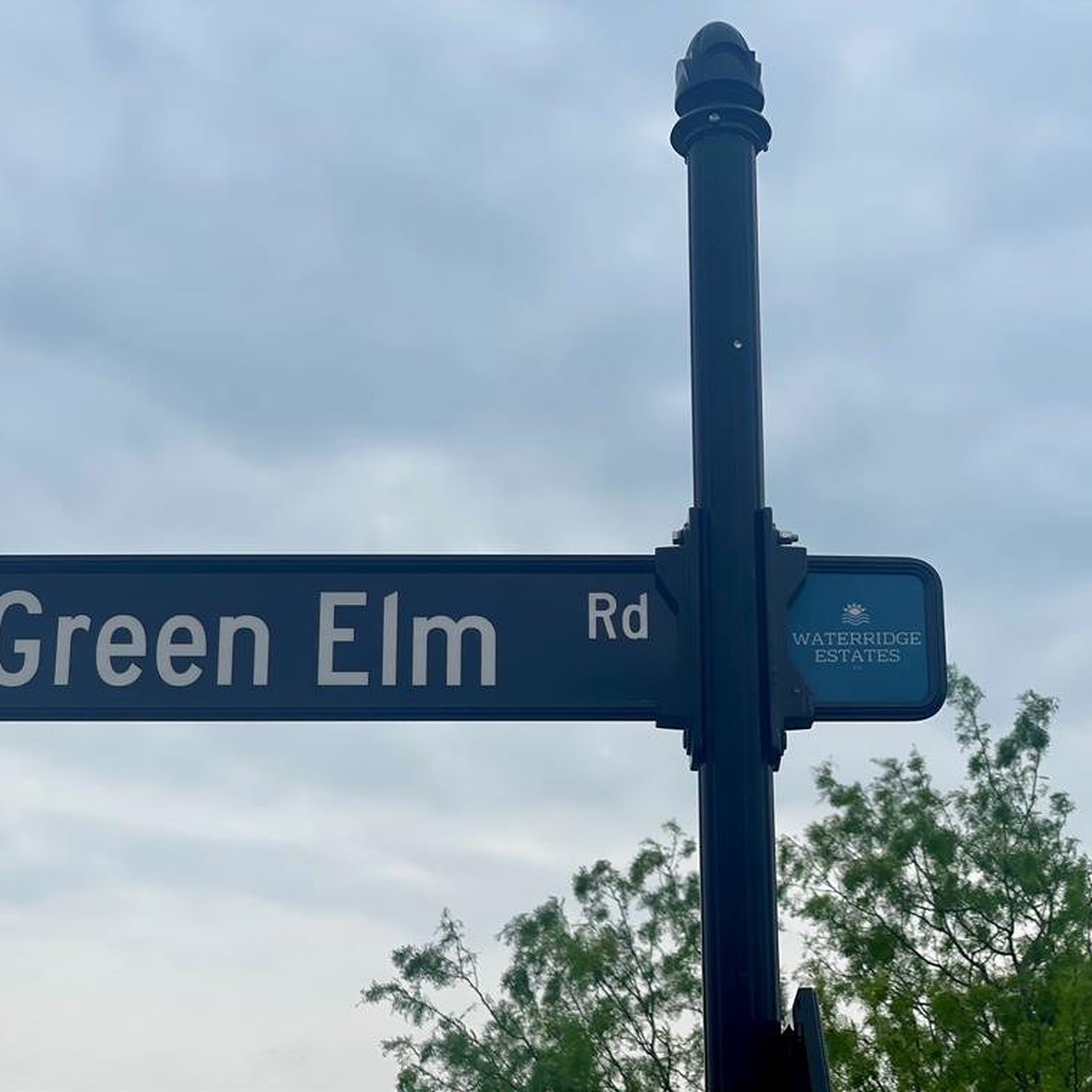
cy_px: 543
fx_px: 2712
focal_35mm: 76
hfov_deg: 22.7
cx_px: 440
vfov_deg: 22.8
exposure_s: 1/717
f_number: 2.2
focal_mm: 7.5
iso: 20
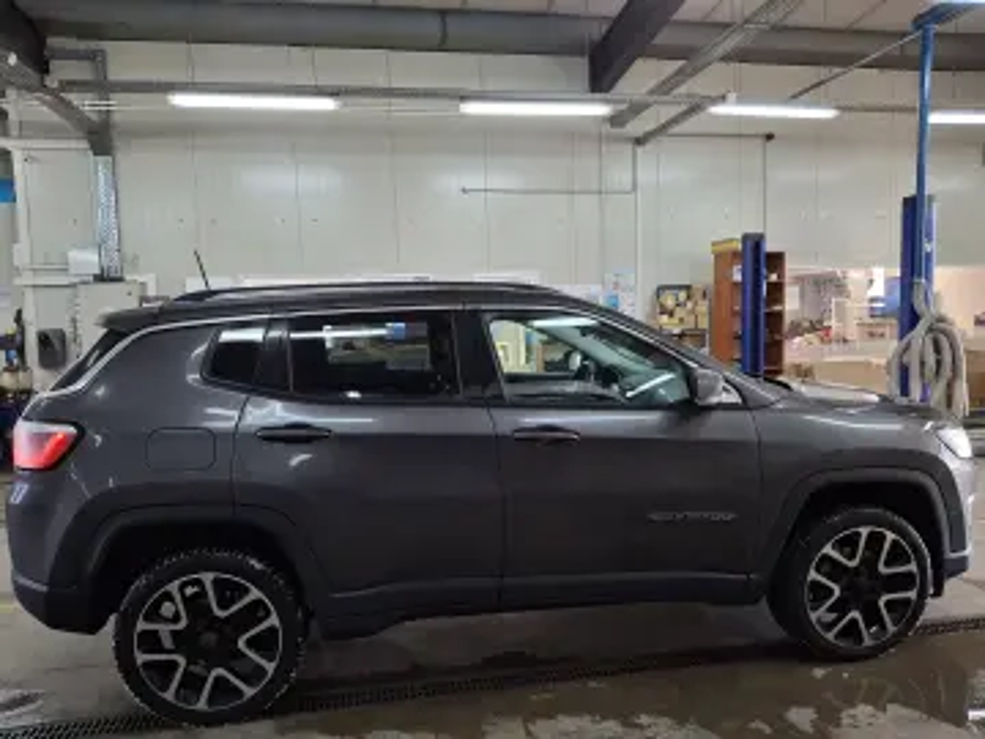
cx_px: 492
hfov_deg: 69.4
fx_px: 711
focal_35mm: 25
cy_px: 370
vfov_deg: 54.9
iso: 160
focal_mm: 4.69
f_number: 1.8
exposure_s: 1/50
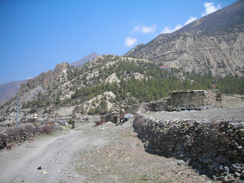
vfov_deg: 37.7
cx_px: 122
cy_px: 92
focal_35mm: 38
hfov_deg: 49.0
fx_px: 268
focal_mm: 6.3
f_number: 6.4
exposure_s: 1/134
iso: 50
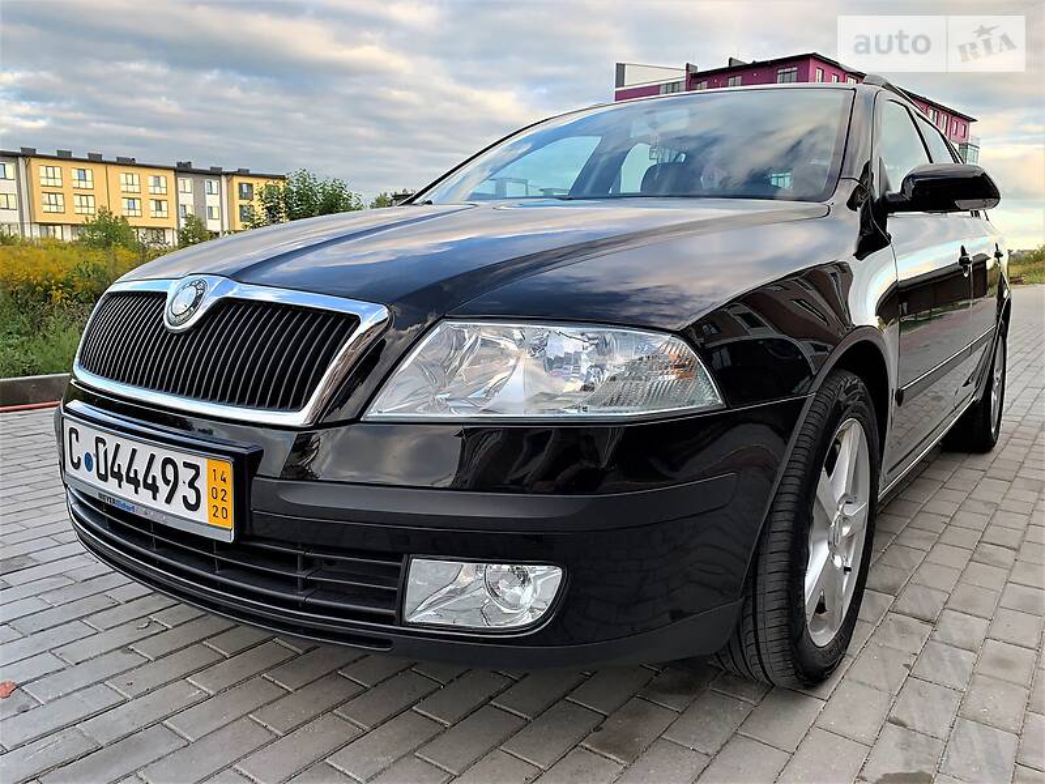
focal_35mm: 26
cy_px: 392
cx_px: 522
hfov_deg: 67.3
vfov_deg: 53.1
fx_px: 785
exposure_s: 1/191
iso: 25
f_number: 1.8
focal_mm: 4.2
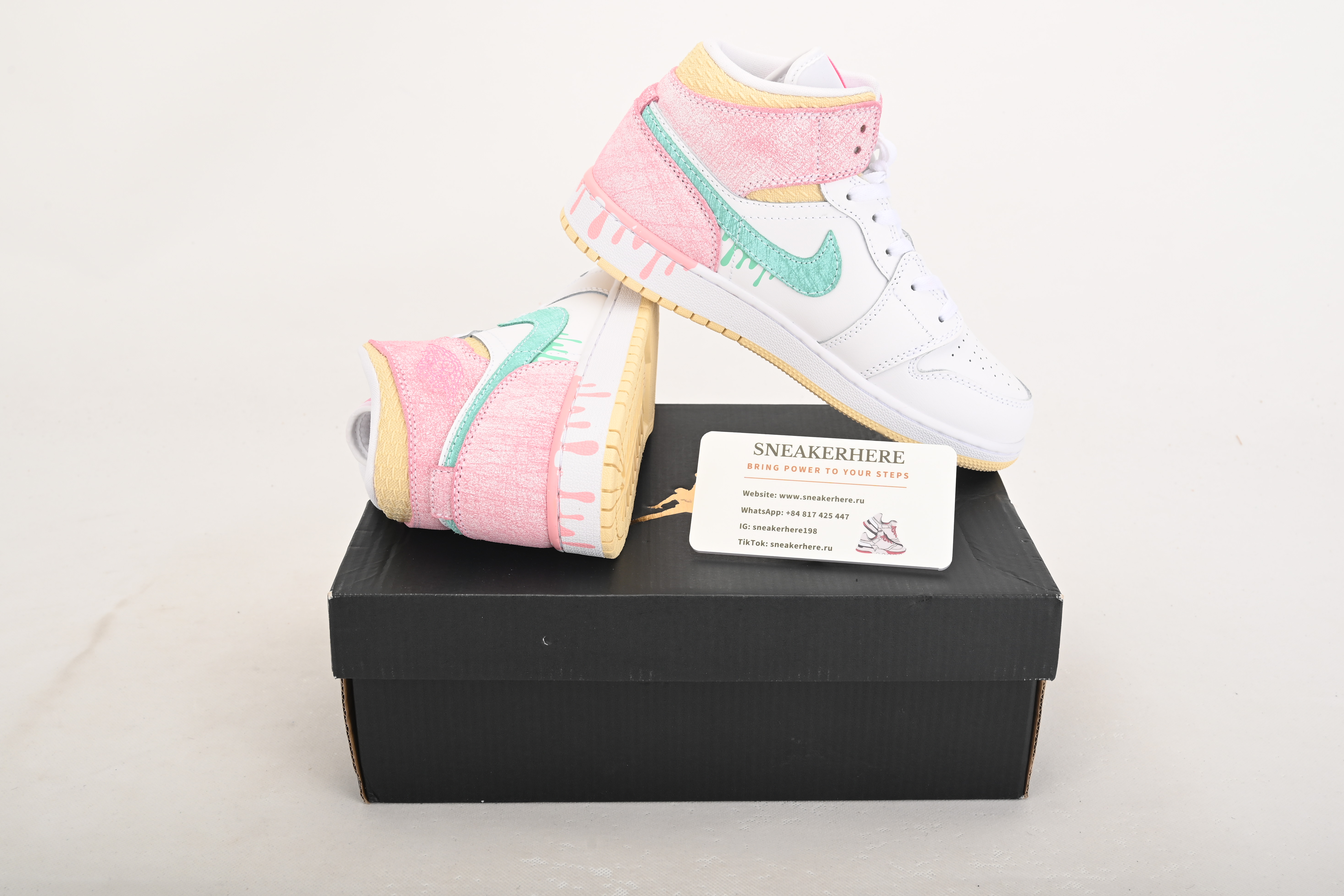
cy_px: 442
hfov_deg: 51.9
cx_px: 683
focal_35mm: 37
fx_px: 1381
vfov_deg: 35.9
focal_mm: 36
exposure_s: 1/200
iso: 100
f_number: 11
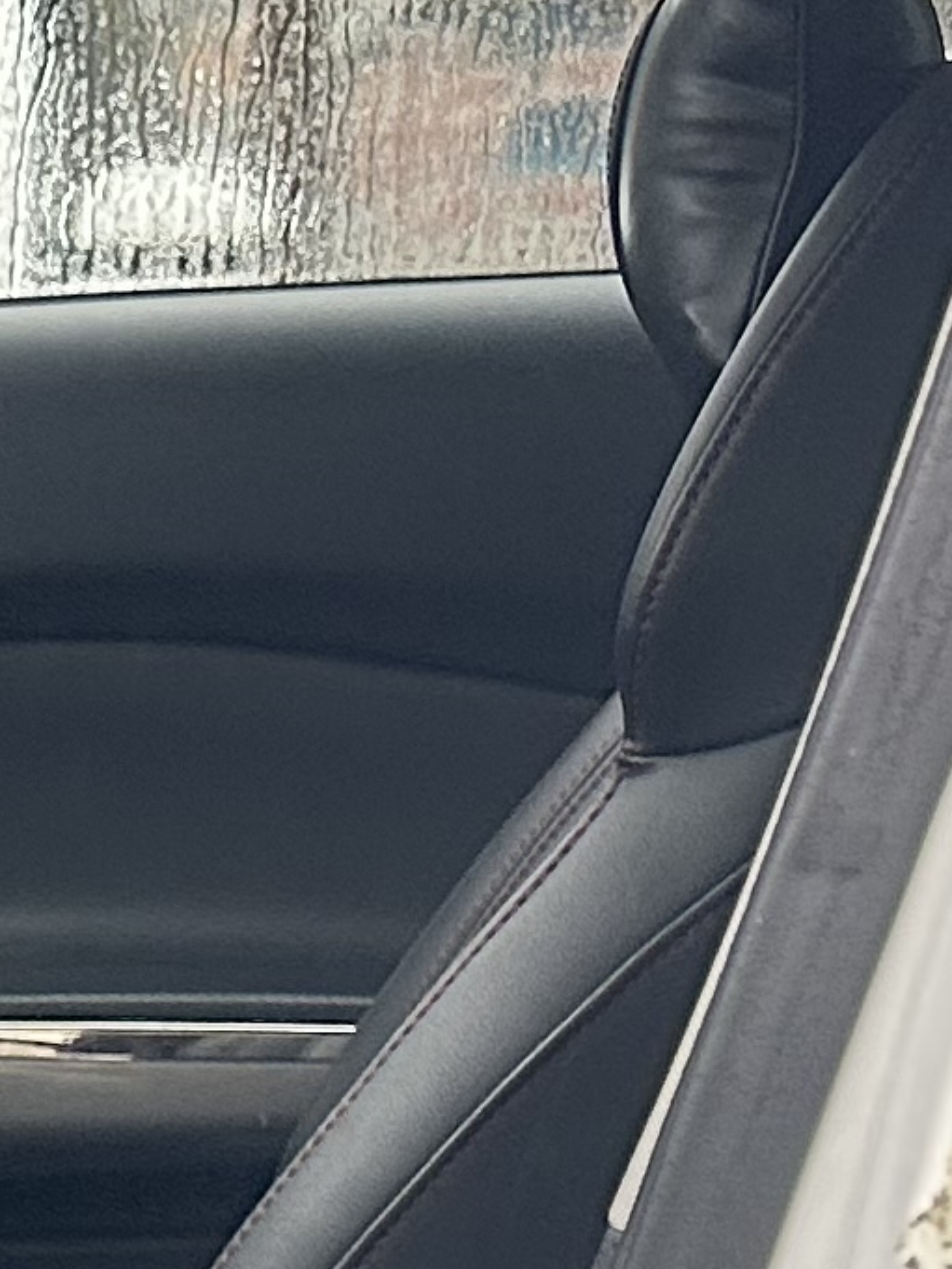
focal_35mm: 142
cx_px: -1403
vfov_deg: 13.3
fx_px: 5205
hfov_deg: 9.3
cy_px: 1787
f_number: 1.78
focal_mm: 6.86
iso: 250
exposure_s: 1/121
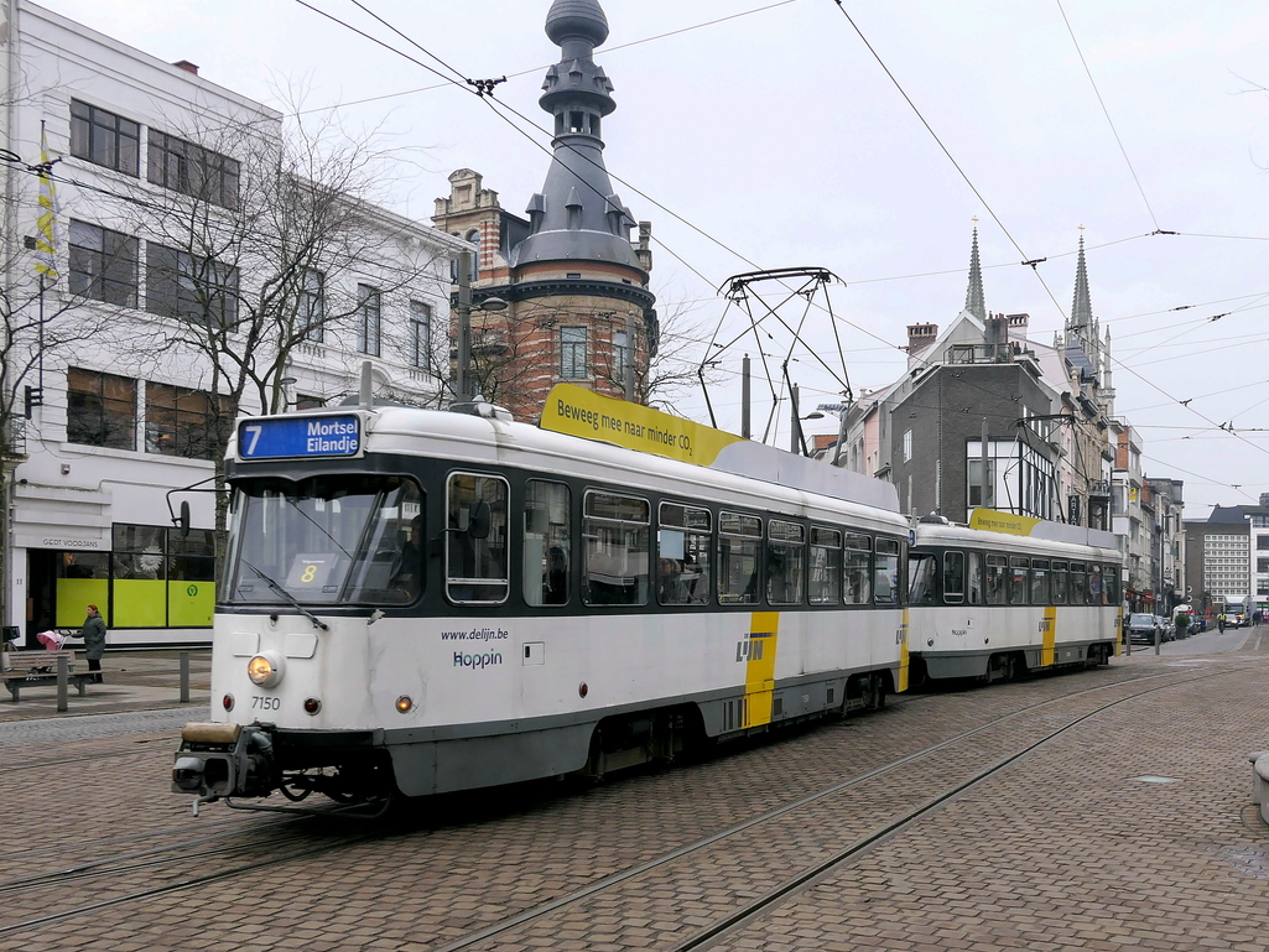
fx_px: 990
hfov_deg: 65.2
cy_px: 485
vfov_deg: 51.4
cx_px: 572
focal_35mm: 27
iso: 250
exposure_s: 1/250
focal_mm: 8.8
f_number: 5.6
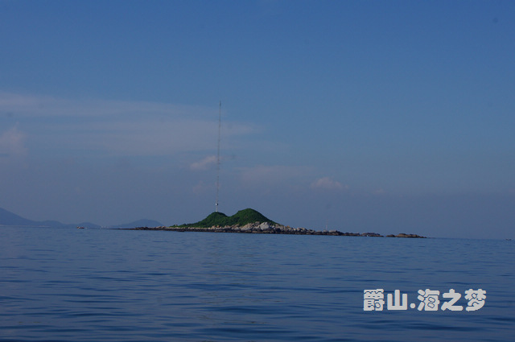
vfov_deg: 16.5
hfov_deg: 24.6
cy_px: 171
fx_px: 1179
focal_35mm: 82
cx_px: 258
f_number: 13
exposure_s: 1/640
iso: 200
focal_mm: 55
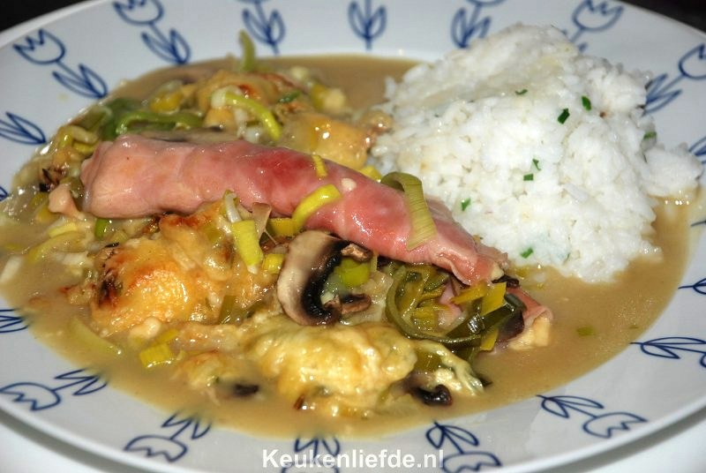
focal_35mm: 135
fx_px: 2651
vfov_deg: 10.2
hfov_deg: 15.2
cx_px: 353
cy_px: 236
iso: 160
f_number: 5.6
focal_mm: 90
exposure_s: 1/60
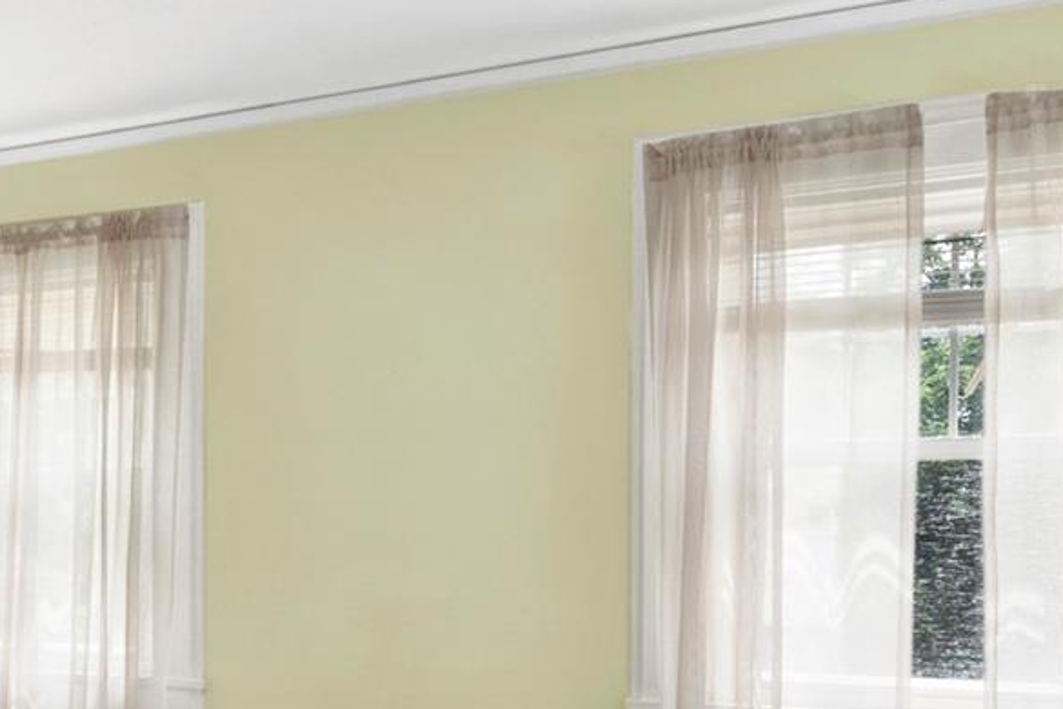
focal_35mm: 42
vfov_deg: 30.4
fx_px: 1240
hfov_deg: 41.9
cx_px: 67
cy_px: 652
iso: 100
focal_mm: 8
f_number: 8
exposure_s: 1/2.5
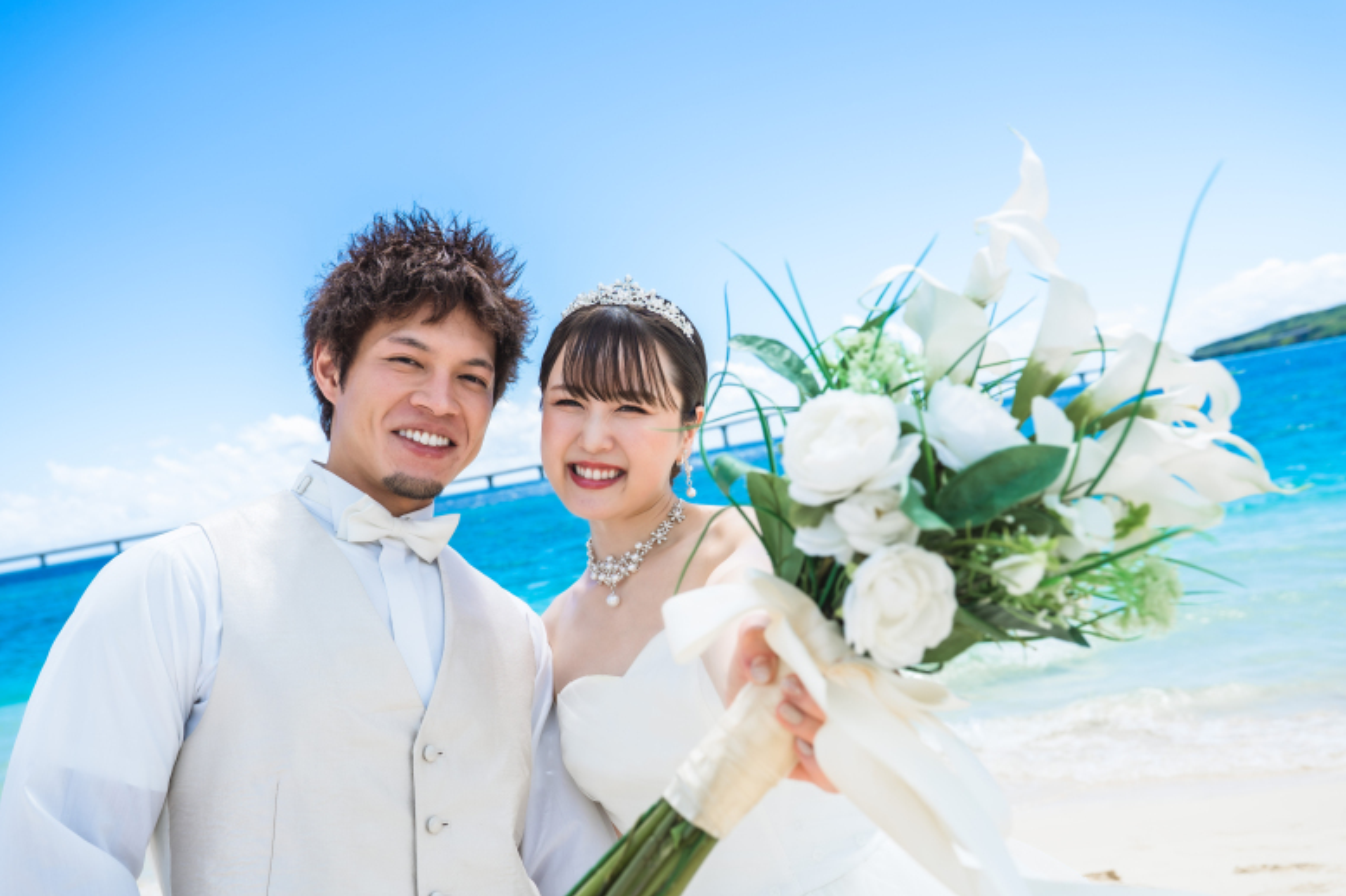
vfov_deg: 36.8
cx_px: 657
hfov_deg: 53.1
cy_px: 444
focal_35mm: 36
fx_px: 1345
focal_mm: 35
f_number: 5.6
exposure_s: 1/320
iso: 100
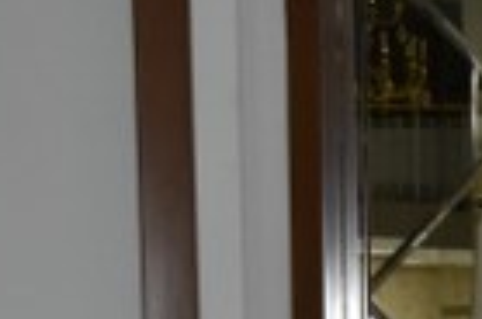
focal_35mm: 199
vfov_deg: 6.5
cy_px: 830
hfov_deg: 10.0
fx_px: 2657
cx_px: 728
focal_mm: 23
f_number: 3.8
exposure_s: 1/60
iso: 1000
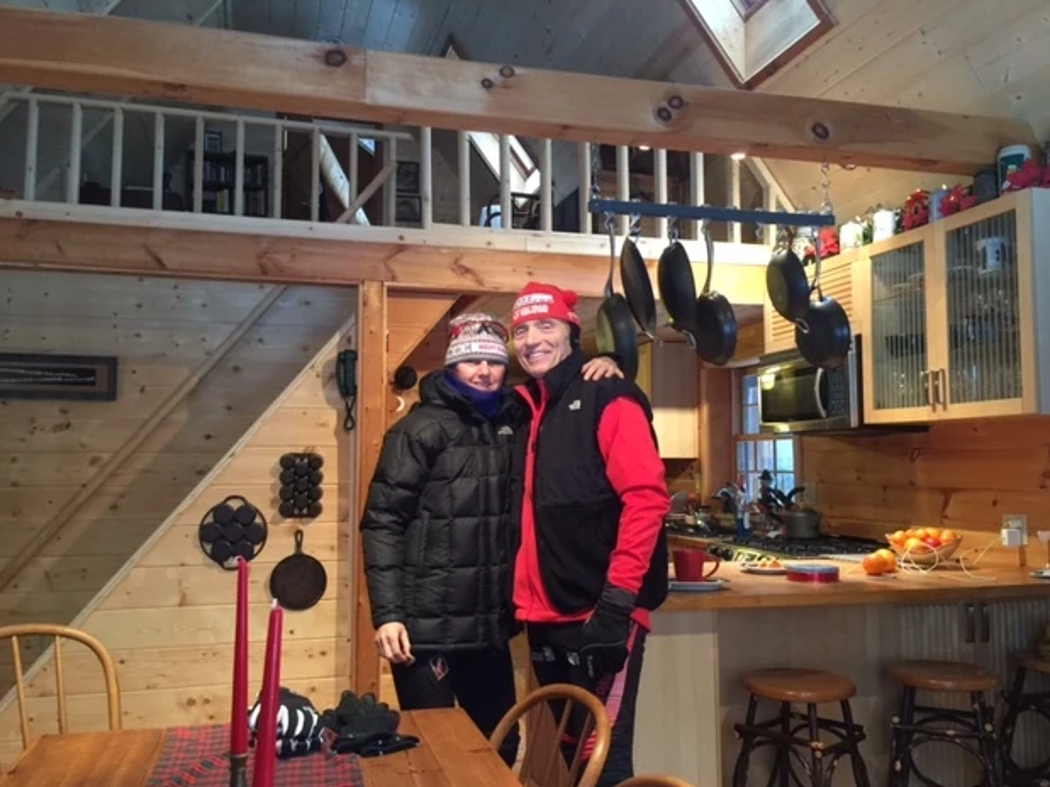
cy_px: 404
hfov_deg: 60.0
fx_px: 910
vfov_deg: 46.8
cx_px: 517
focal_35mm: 30
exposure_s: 1/10
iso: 100
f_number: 2.2
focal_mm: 4.15
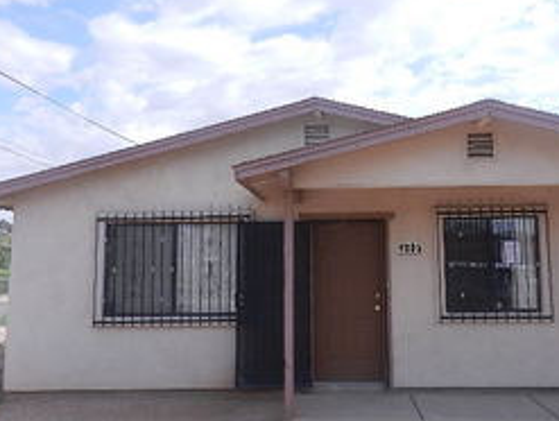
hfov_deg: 52.3
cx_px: 330
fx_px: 566
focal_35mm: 35
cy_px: 192
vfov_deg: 40.8
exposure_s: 1/1250
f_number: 3.5
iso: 160
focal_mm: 4.5
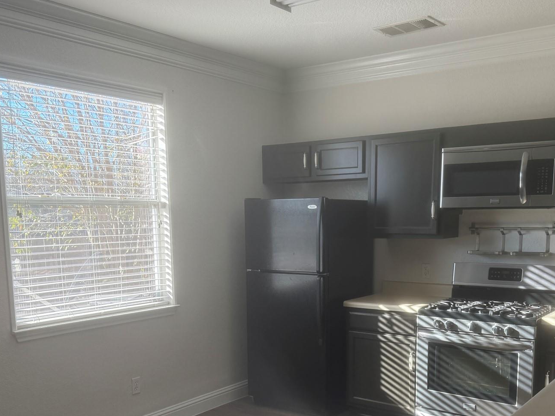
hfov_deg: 48.9
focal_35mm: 38
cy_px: 302
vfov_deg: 37.0
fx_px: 609
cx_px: 297
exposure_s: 1/243
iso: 125
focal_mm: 6.76
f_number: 1.78
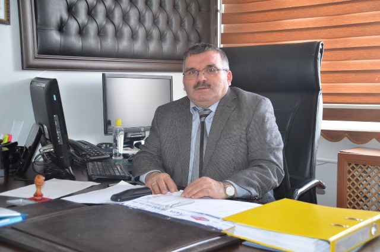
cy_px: 126
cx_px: 190
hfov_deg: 41.2
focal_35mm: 48
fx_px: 506
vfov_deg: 28.0
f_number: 4.2
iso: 500
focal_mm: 32
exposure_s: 1/60
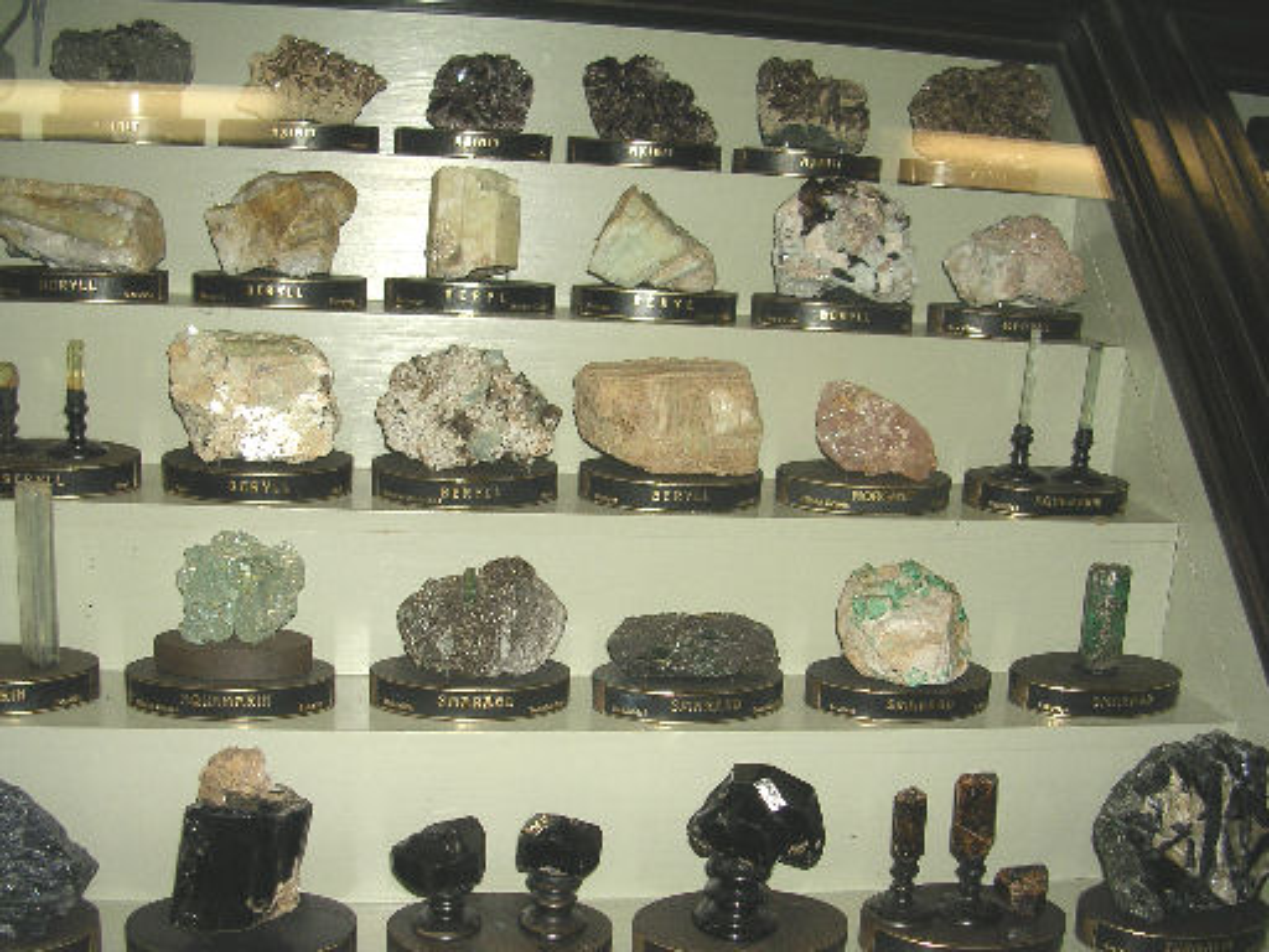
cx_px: 634
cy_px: 476
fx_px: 1393
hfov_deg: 49.0
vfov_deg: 37.7
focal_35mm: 38
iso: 50
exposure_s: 1/60.1
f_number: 2.8
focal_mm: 5.8
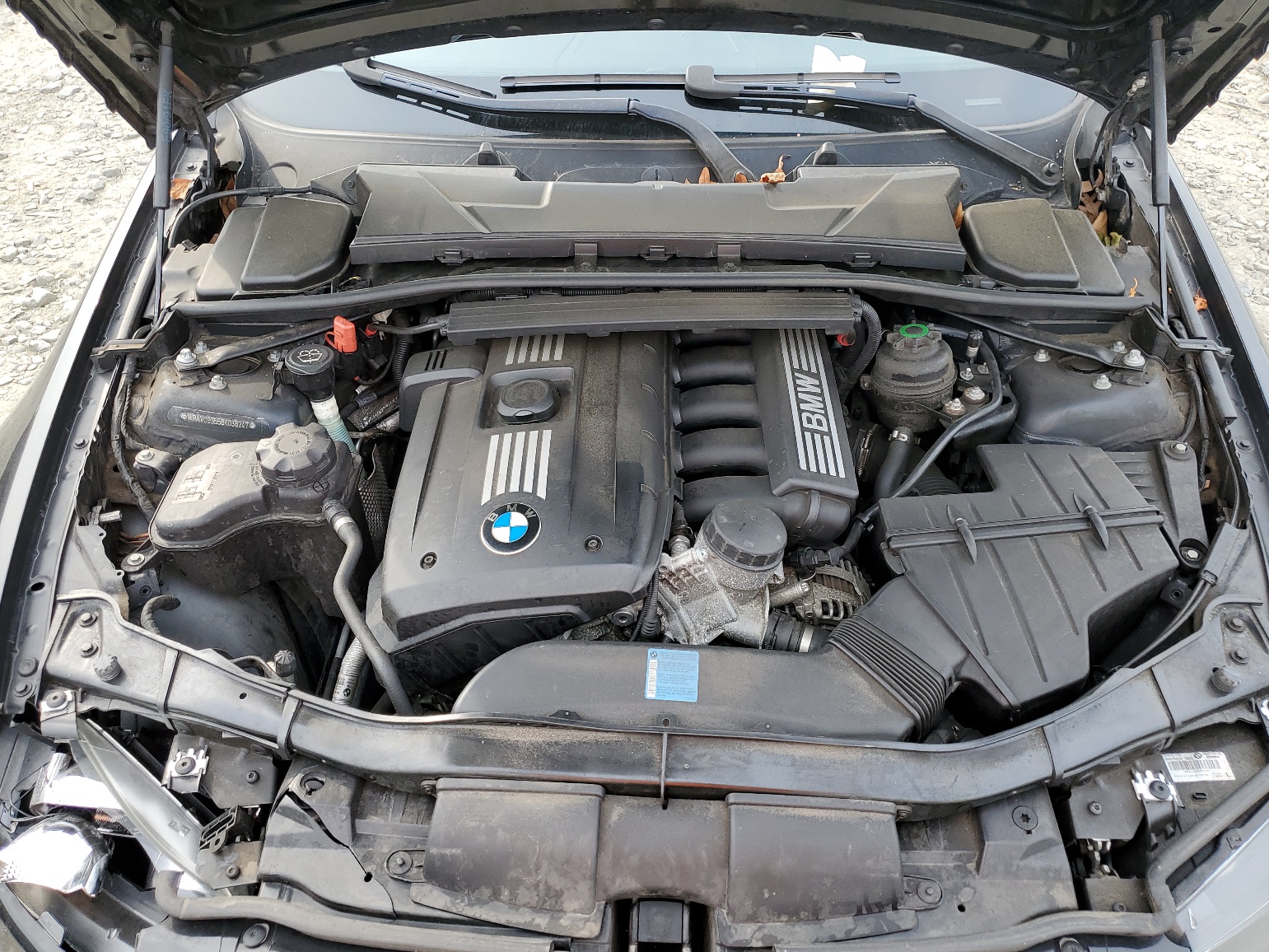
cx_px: 641
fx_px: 990
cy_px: 474
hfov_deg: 65.3
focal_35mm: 27
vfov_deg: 51.4
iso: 50
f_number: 1.5
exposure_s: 1/333
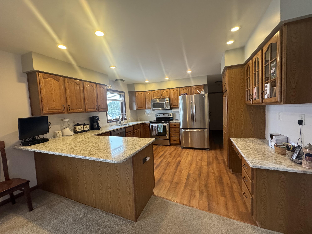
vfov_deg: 85.7
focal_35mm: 14
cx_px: 156
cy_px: 117
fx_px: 126
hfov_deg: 102.1
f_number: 2.2
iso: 320
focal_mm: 2.22
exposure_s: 1/120
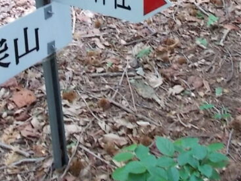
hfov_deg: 26.5
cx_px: 84
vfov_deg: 18.6
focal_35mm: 73
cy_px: -63
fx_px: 508
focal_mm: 4.6
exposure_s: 1/20
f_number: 3.2
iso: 200
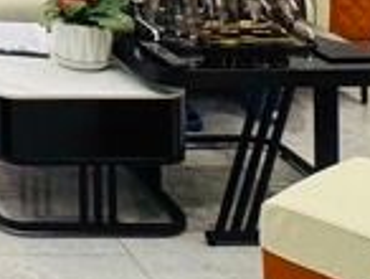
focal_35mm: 98
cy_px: -271
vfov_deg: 13.2
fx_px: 1049
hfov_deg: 16.0
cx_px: -347
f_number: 2.2
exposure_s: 1/100
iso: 100
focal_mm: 2.22
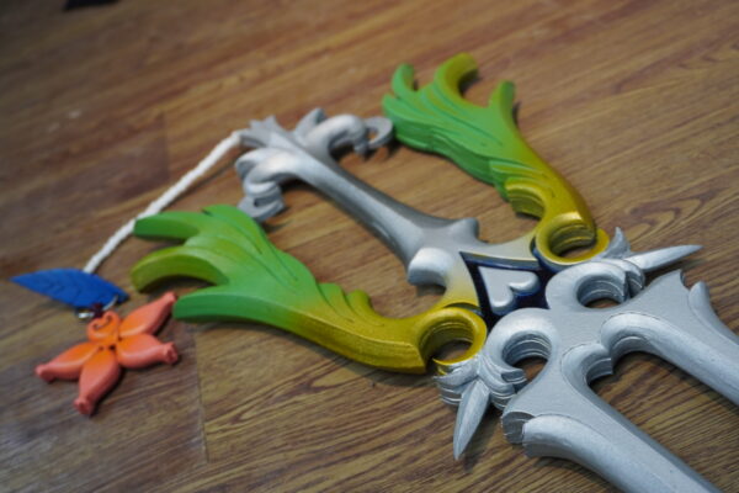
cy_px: 246
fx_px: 770
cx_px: 370
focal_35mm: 38
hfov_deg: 51.3
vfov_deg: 35.5
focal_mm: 25
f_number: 4.5
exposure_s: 1/60
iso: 320
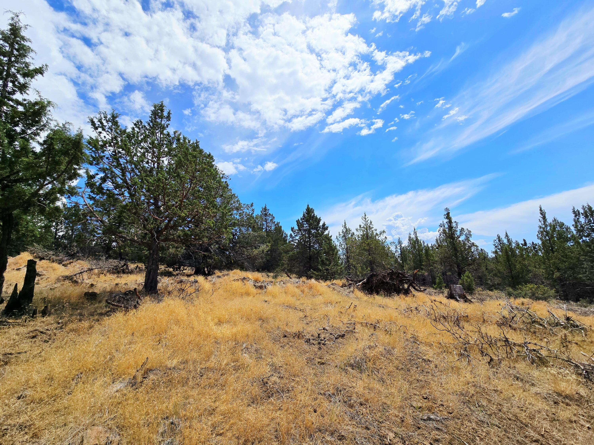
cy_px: 222
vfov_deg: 89.9
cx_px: 297
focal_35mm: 13
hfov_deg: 106.2
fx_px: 223
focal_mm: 2.2
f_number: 2.2
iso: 50
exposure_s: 1/5000
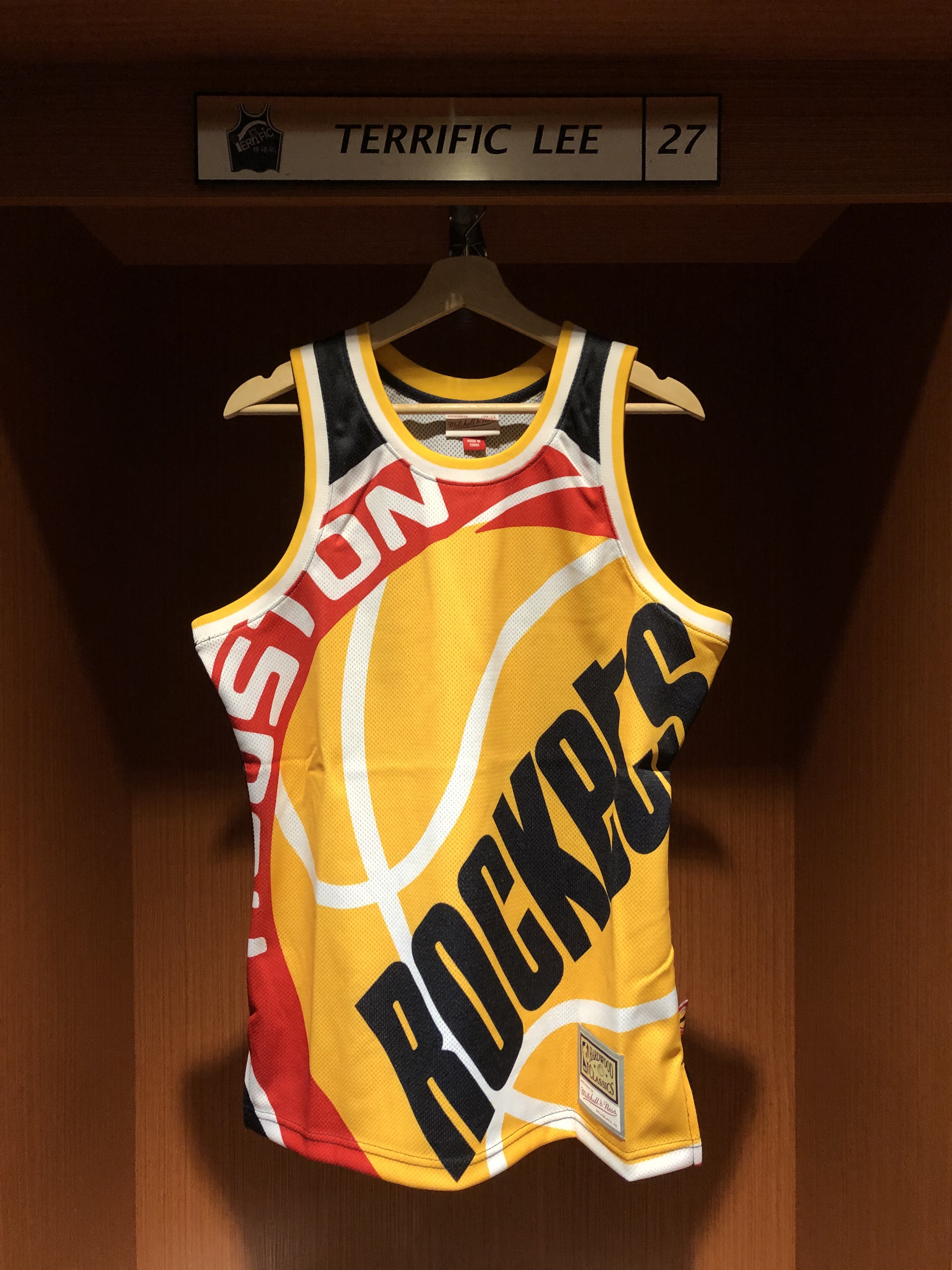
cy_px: 635
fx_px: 1027
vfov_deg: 63.4
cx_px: 476
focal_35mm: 28
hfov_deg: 49.7
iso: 40
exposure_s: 1/30
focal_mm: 3.99
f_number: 1.8
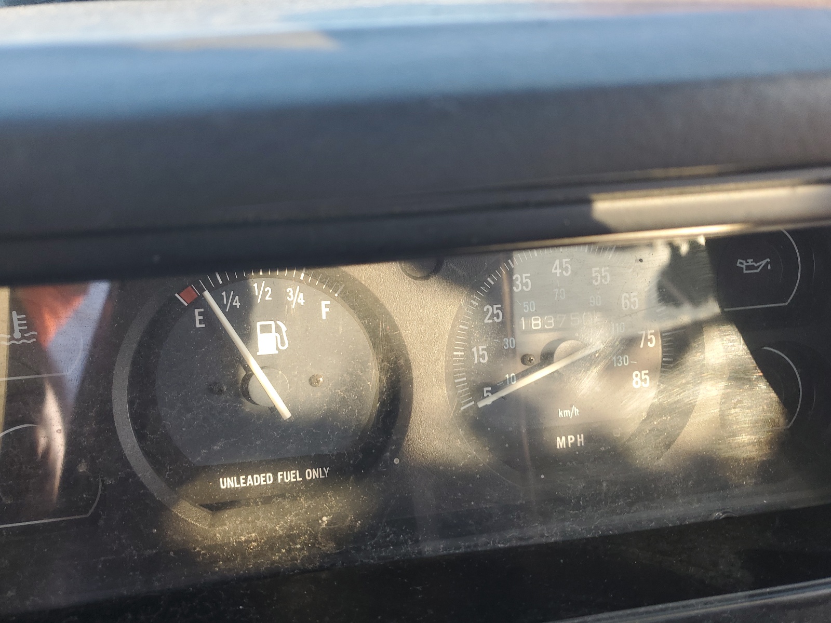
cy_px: 312
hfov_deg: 67.3
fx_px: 624
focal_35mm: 26
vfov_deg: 53.1
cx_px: 416
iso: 50
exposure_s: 1/185
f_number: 1.5
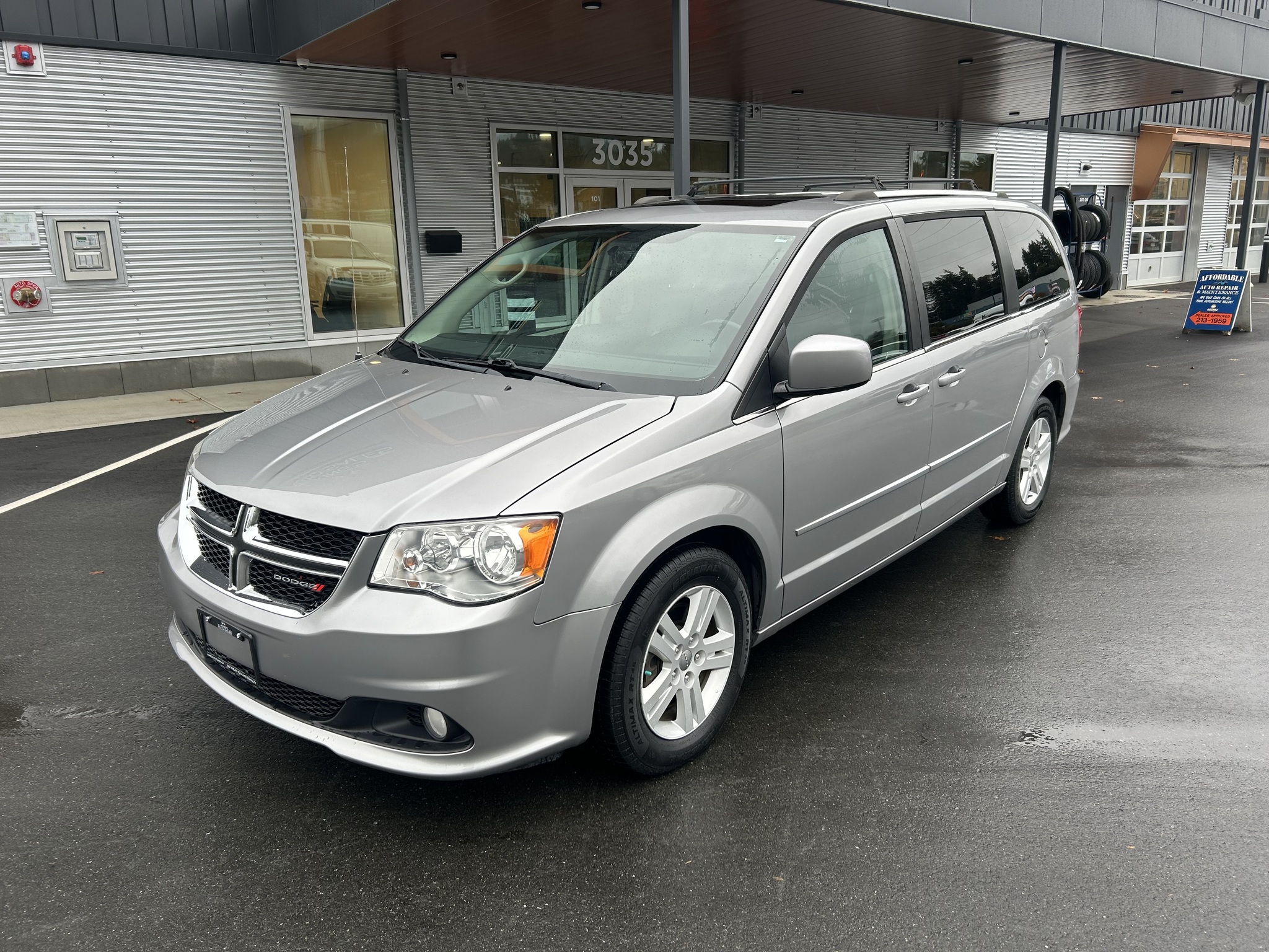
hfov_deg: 67.3
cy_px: 476
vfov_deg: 53.1
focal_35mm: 26
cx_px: 634
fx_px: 953
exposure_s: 1/230
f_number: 1.5
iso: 40
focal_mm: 5.7
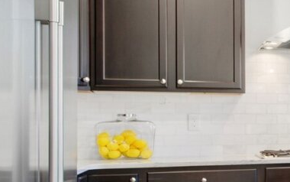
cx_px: 517
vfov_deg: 17.4
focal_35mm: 75
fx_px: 593
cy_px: 123
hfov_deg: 20.1
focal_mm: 20
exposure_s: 1/20
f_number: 9
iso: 400
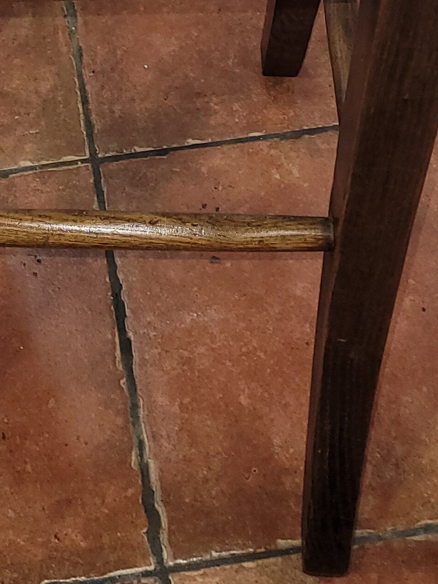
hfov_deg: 17.6
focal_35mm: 83
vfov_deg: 21.2
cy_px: -194
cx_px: 58
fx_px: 1401
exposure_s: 1/33
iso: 100
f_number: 1.8
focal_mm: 5.4
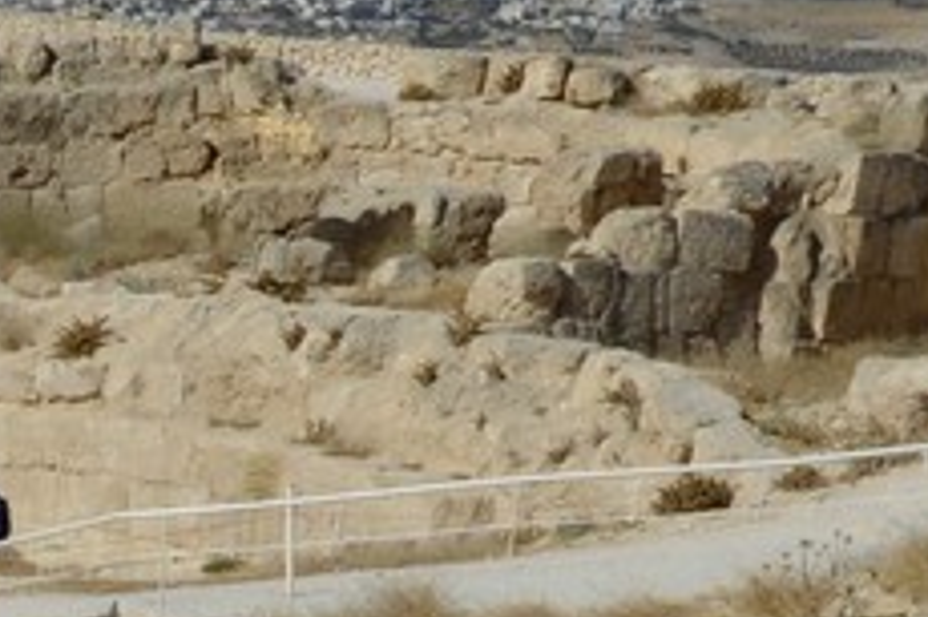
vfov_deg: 8.9
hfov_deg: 10.1
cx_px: -1921
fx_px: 3761
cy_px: 1174
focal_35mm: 146
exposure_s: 1/250
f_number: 18
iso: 200
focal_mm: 21
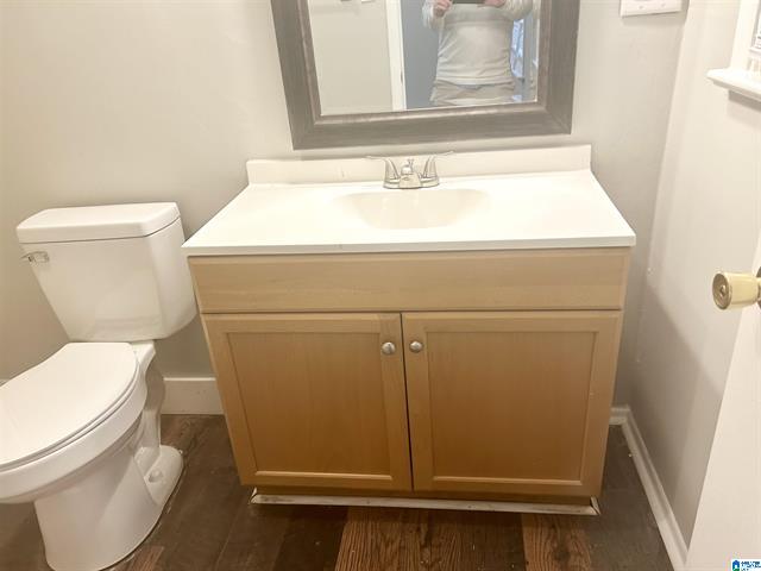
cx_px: 380
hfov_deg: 67.3
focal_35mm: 26
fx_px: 572
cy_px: 286
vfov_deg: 53.1
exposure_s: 1/60
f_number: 1.5
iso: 125
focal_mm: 5.7
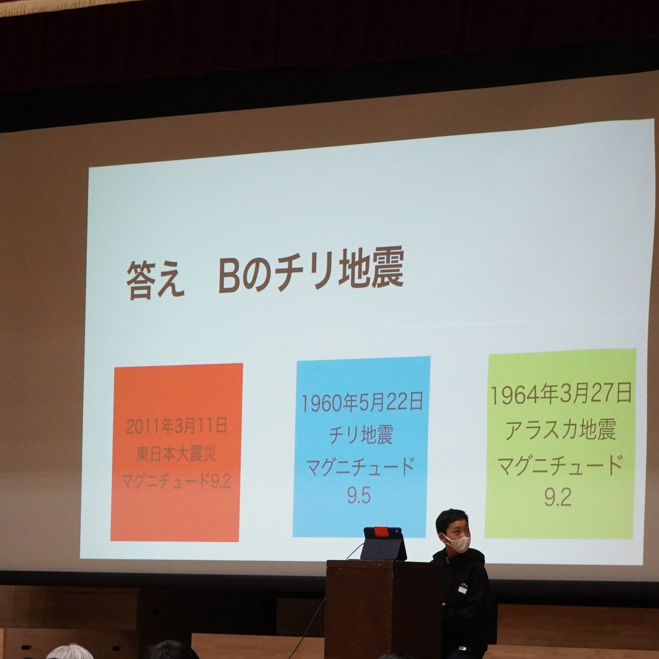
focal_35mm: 151
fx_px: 3251
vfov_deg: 11.6
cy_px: 316
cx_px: 273
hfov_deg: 11.6
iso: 2500
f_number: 5
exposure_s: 1/160
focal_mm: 53
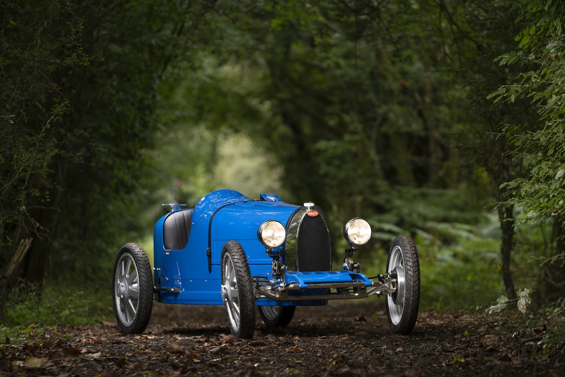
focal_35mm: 197
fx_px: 3092
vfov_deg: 7.0
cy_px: 188
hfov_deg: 10.4
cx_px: 282
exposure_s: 1/125
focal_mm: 197
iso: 200
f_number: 3.5
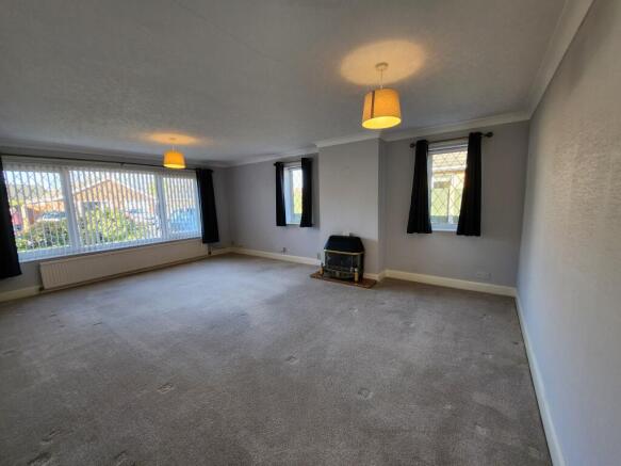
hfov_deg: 106.2
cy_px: 233
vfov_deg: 89.9
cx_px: 310
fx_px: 233
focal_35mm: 13
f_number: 2.2
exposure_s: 1/50
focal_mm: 1.7
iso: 50
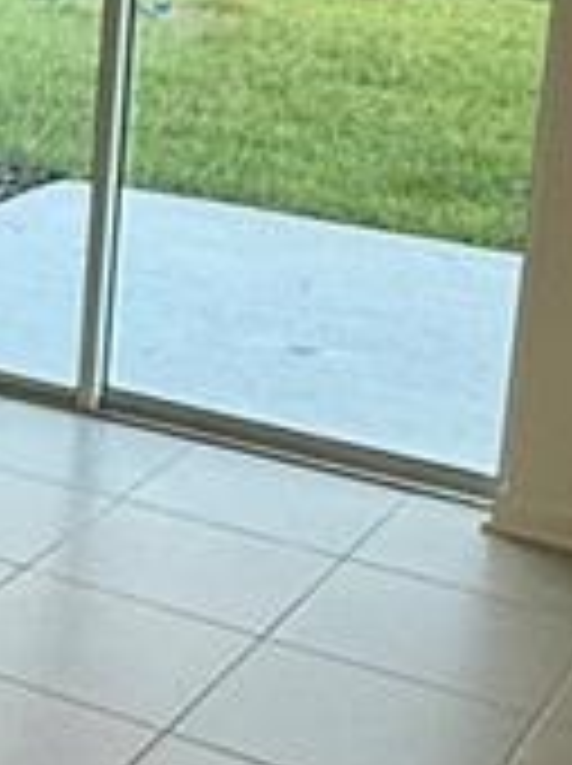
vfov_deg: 19.6
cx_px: -613
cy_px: 126
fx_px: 2187
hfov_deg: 12.8
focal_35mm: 99
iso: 125
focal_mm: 2.22
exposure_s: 1/120
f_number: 2.2
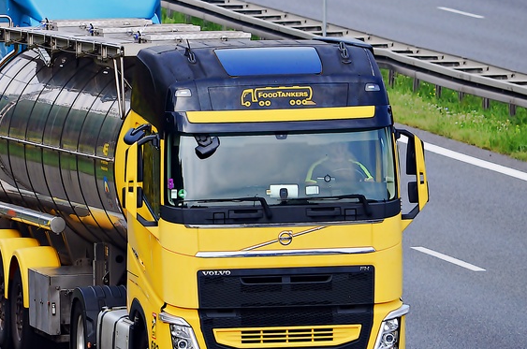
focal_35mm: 640
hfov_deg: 3.2
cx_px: 205
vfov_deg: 2.1
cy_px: 223
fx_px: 9350
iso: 320
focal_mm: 300
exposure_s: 1/640
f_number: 7.1
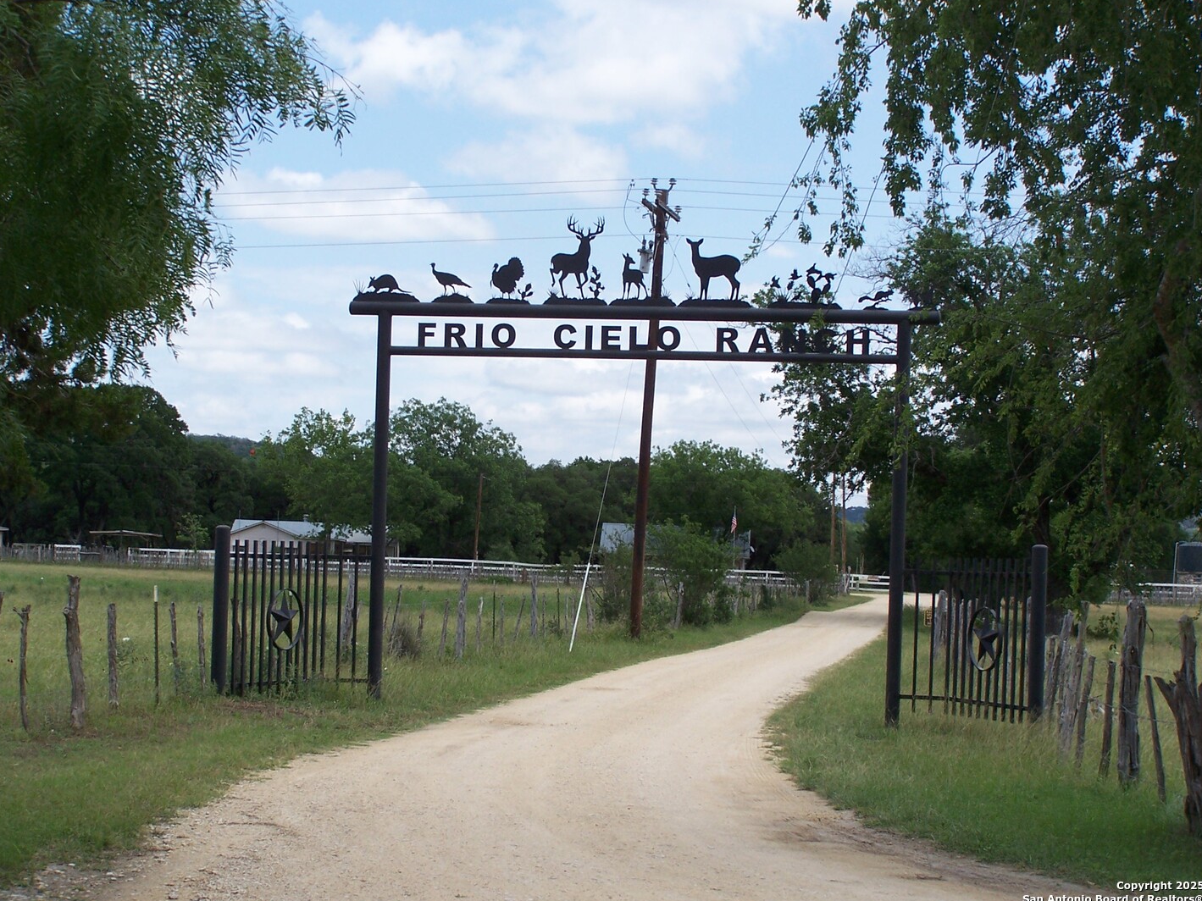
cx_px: 596
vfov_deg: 21.6
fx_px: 2361
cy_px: 449
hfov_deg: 28.6
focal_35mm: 68
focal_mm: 11.1
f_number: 4.5
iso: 80
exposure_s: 1/500
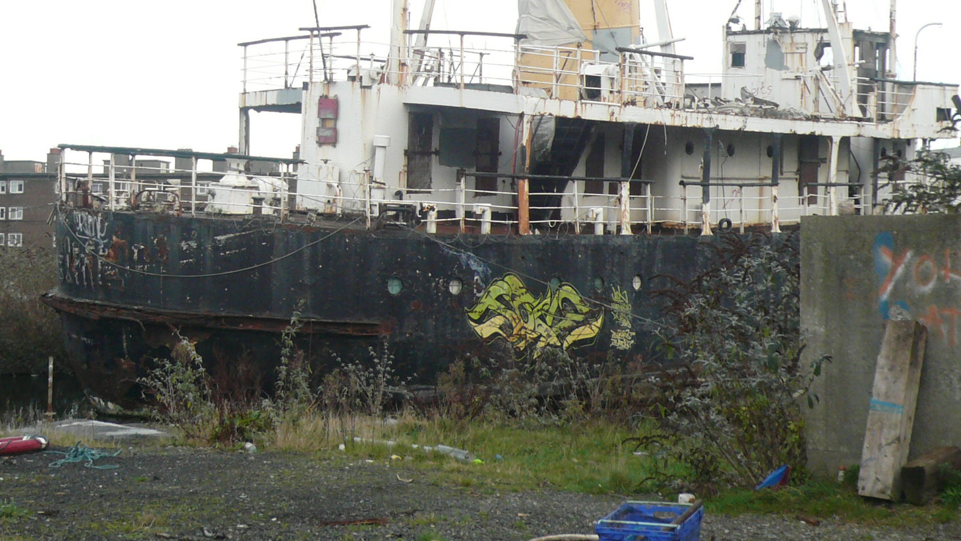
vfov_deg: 19.6
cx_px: 442
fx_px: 1555
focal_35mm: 61
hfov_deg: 34.3
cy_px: 154
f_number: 3
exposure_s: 1/160
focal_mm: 5.4
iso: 100
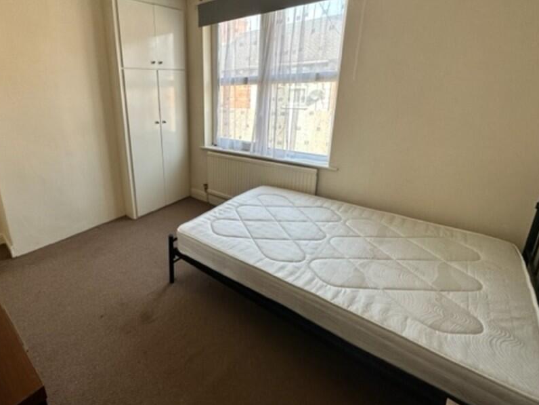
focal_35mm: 18
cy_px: 173
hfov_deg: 85.7
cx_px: 196
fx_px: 280
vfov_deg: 71.2
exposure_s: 1/100
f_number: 2.2
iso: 80
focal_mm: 2.22
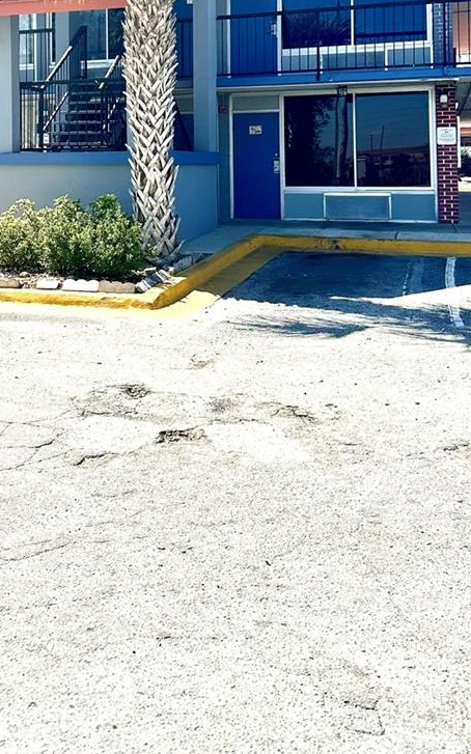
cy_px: 145
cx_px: 109
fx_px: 863
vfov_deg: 44.8
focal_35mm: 42
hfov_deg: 30.0
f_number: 1.78
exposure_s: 1/5848
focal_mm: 6.86
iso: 80
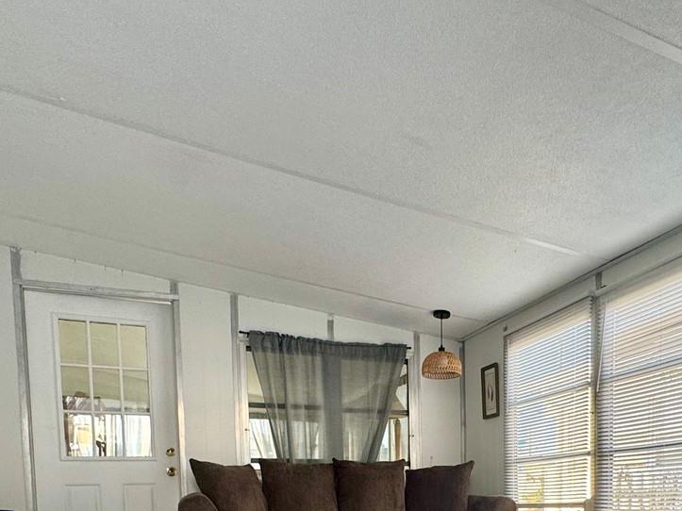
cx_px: 377
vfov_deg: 38.9
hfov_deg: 58.2
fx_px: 611
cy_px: 537
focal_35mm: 31
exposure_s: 1/99
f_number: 2.2
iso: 125
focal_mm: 2.22
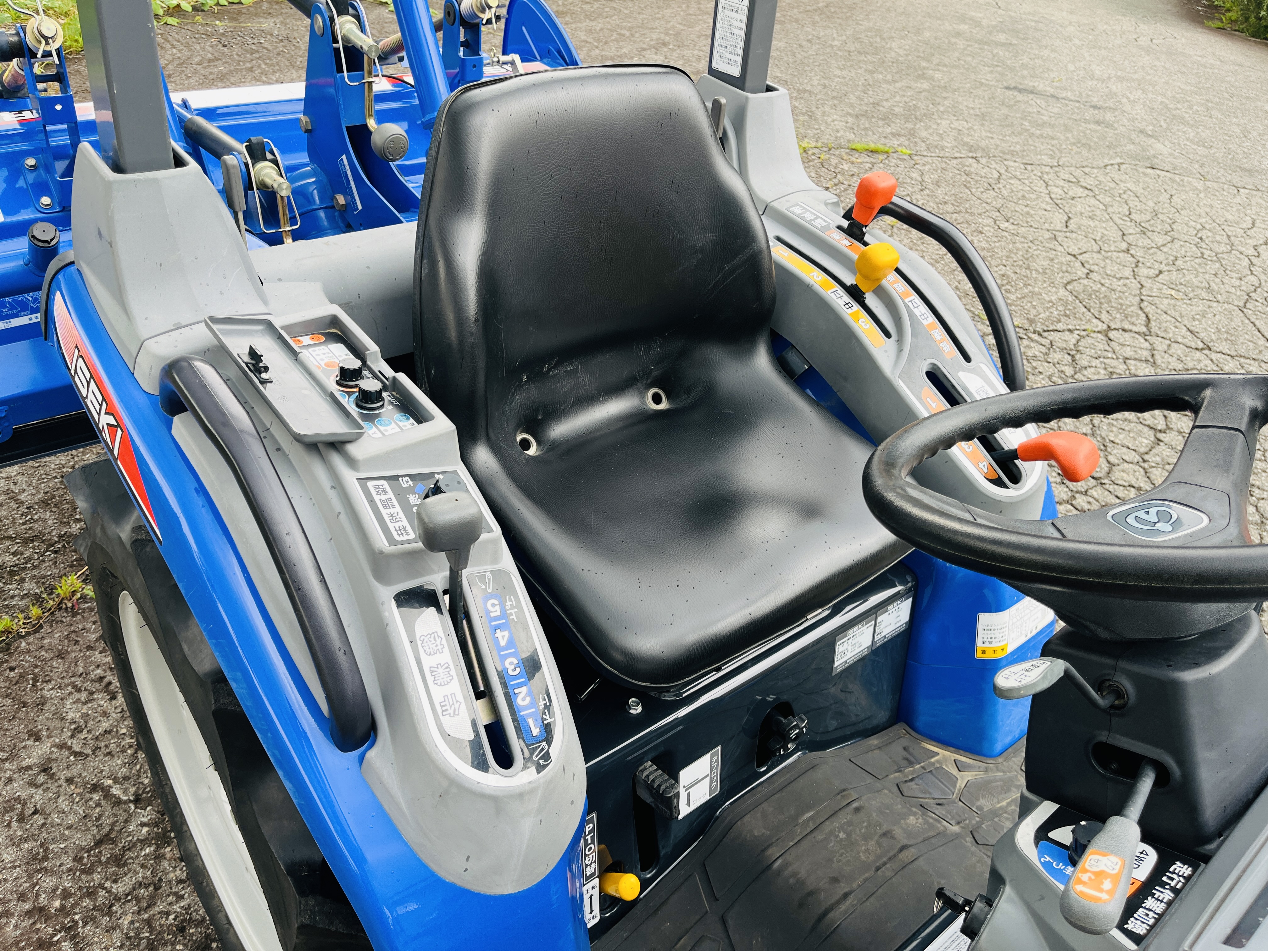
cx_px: 634
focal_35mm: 26
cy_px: 476
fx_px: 952
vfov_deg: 53.1
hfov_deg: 67.3
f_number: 1.6
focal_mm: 5.1
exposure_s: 1/122
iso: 40
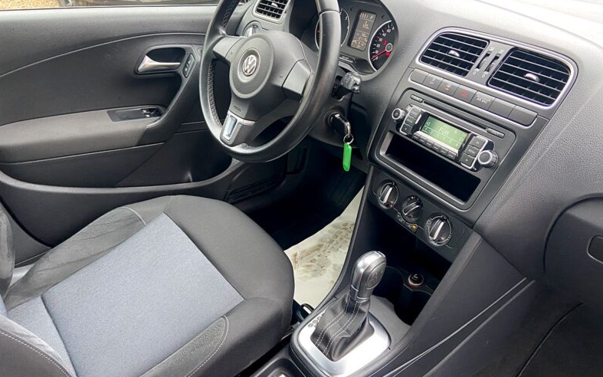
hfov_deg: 66.5
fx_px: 460
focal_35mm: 28
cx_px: 303
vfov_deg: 44.5
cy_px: 183
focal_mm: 4.25
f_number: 1.8
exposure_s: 1/60
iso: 125
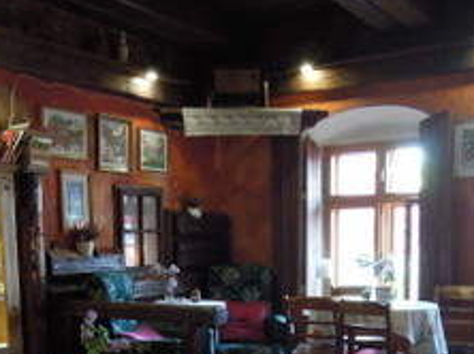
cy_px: 343
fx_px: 711
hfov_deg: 36.6
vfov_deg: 26.7
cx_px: 177
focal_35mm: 52
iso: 400
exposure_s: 1/10
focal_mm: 4.3
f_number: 2.8
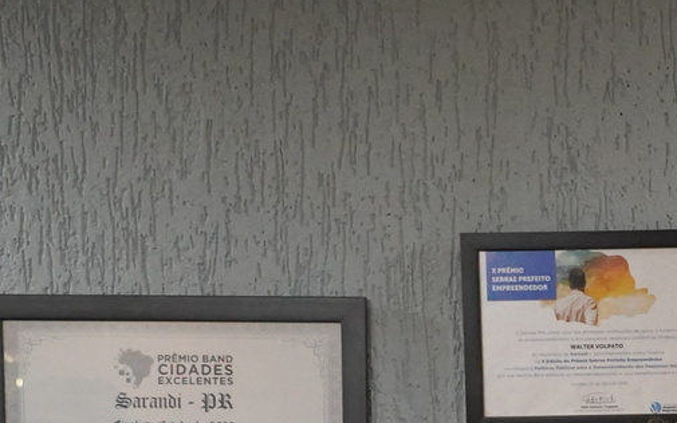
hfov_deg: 14.1
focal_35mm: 143
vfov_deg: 8.7
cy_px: 810
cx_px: 837
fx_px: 2639
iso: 8000
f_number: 4
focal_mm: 36
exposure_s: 1/160
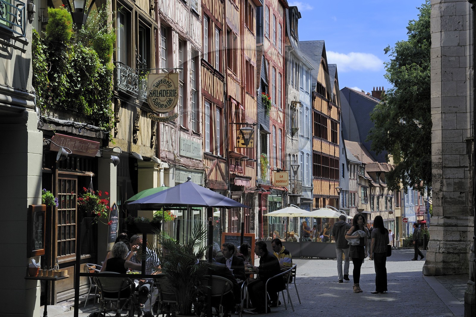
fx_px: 793
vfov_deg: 22.6
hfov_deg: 33.4
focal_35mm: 60
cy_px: 158
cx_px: 238
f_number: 11
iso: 200
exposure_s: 1/200
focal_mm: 60
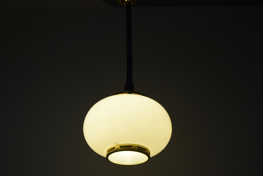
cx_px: 132
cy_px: 88
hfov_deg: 43.6
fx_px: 329
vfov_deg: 29.9
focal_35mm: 45
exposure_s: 1/250
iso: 1600
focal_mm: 30
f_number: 8
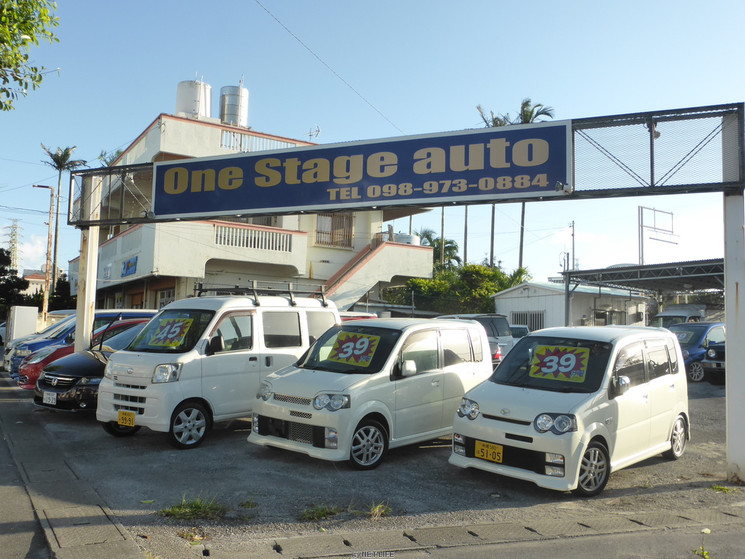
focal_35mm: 30
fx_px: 646
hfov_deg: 60.0
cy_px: 280
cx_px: 372
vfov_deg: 46.8
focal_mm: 5.4
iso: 160
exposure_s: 1/500
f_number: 3.6
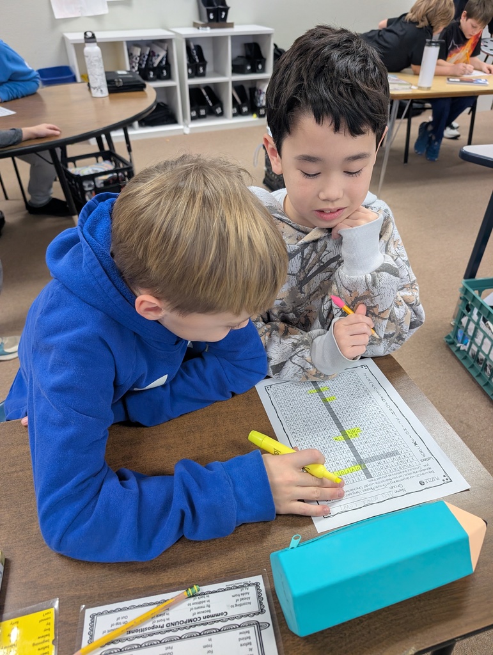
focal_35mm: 24
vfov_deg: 71.5
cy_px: 328
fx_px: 455
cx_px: 246
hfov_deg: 56.9
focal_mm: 6.9
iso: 579
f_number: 1.68
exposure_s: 1/147
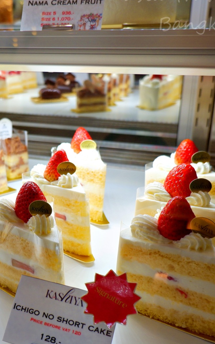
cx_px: 33
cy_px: 196
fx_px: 422
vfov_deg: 44.3
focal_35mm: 45
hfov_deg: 27.8
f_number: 3.5
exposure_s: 1/240
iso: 200
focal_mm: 15
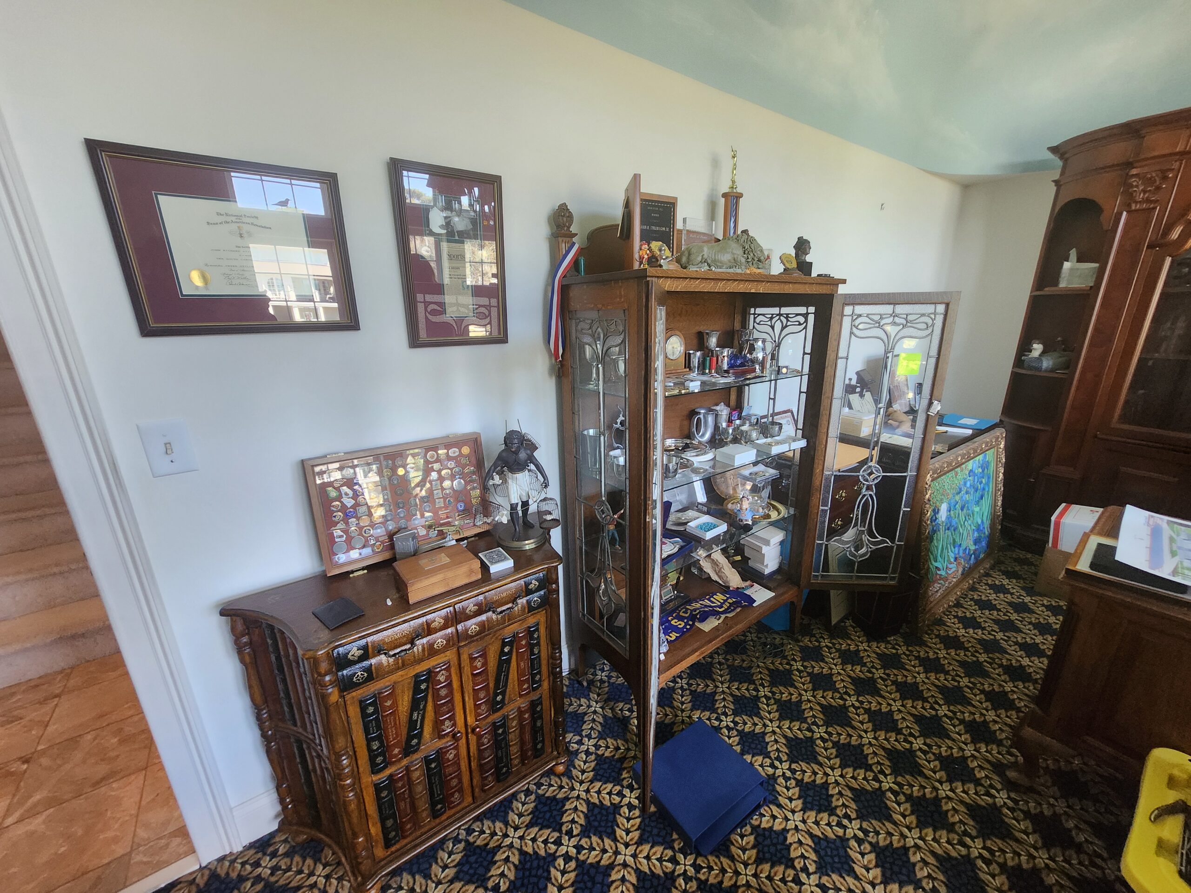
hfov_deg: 106.2
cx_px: 596
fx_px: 447
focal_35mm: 13
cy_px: 446
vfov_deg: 89.9
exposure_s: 1/60
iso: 320
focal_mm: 1.74
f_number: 2.2
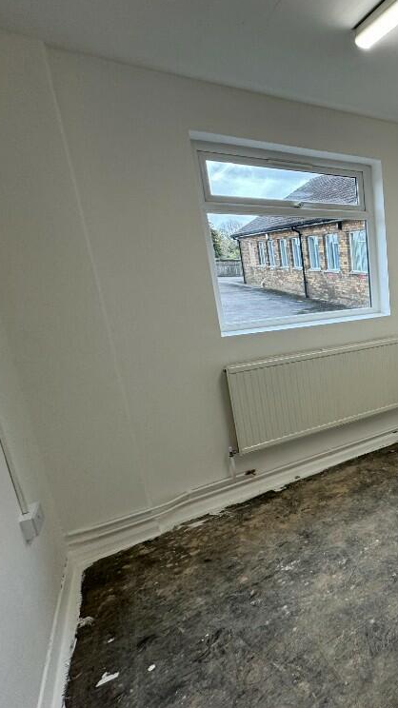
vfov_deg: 83.8
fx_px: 394
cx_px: 465
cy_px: 346
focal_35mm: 21
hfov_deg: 40.1
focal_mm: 2.22
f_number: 2.2
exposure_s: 1/101
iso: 40
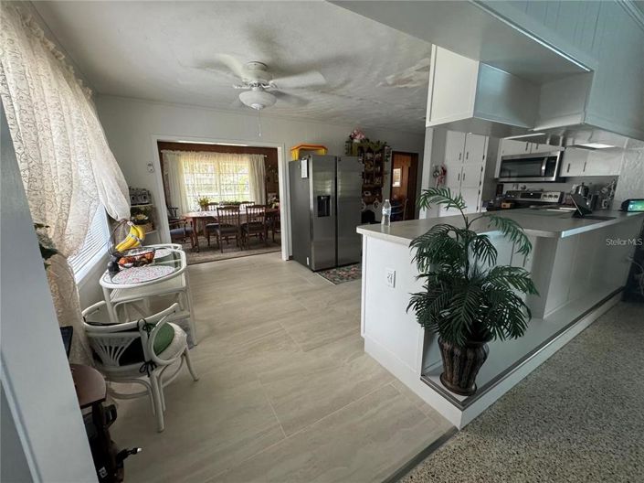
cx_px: 322
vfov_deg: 85.6
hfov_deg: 102.1
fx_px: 260
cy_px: 242
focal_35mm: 14
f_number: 2.2
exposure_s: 1/67
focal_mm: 2.22
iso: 320
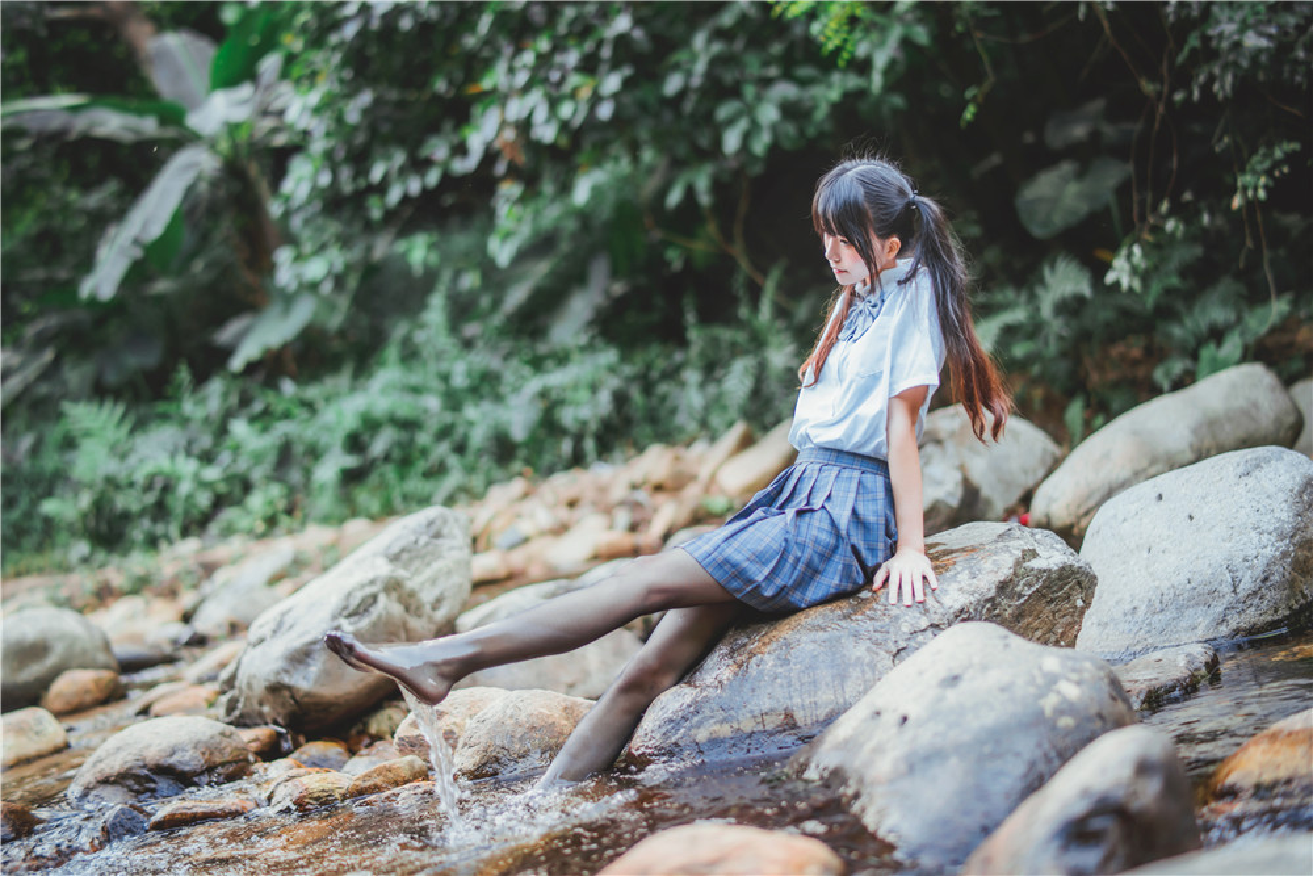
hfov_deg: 39.6
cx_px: 656
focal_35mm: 50
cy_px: 438
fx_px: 1824
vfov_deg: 27.0
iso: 160
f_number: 1.4
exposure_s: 1/160
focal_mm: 50
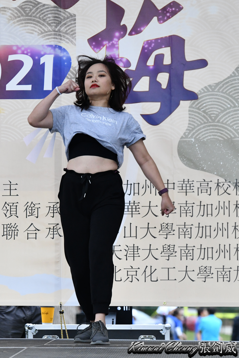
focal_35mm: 175
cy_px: 179
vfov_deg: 11.7
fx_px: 1743
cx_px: 120
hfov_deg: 7.8
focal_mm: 175
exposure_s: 1/800
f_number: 7.1
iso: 3200
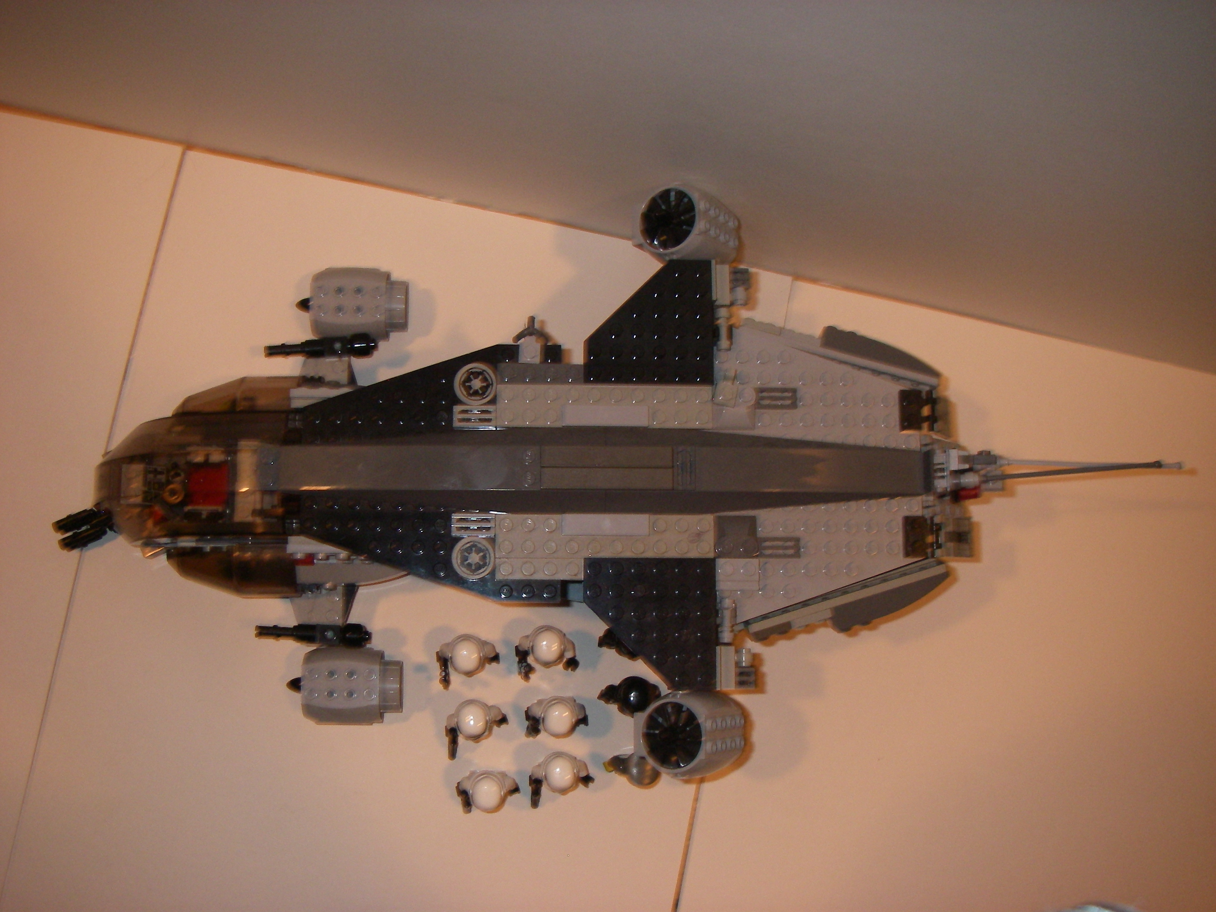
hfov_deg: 49.0
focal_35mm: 38
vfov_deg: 37.7
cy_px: 456
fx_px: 1335
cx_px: 608
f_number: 3.3
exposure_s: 1/40
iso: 200
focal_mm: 6.3
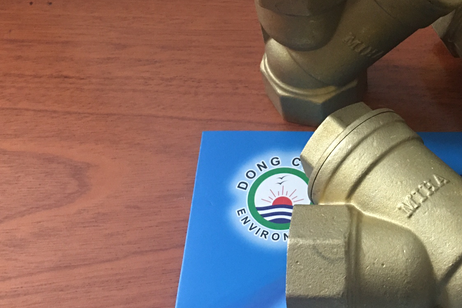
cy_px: 151
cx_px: 381
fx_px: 693
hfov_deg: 35.5
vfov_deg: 25.1
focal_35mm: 54
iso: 100
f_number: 2.2
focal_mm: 4.15
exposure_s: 1/8
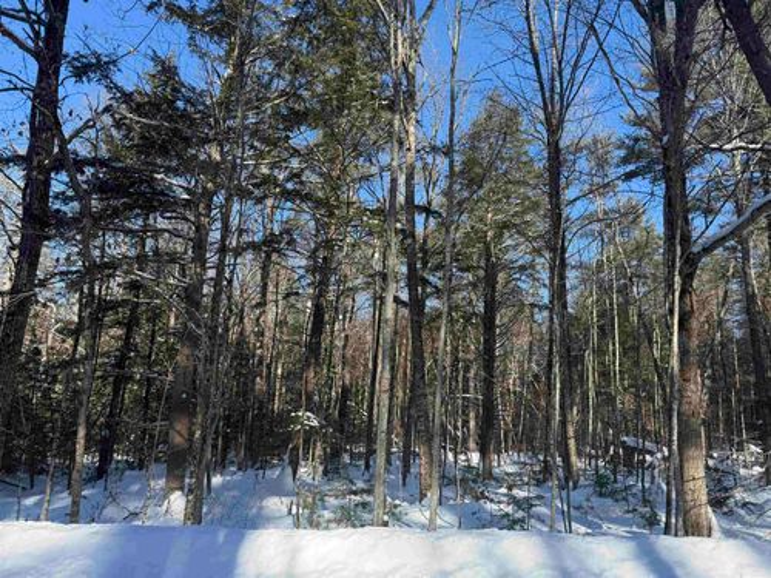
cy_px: 289
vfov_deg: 56.8
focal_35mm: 24
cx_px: 386
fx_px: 535
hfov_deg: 71.6
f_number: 1.78
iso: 80
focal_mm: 6.76
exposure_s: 1/1464
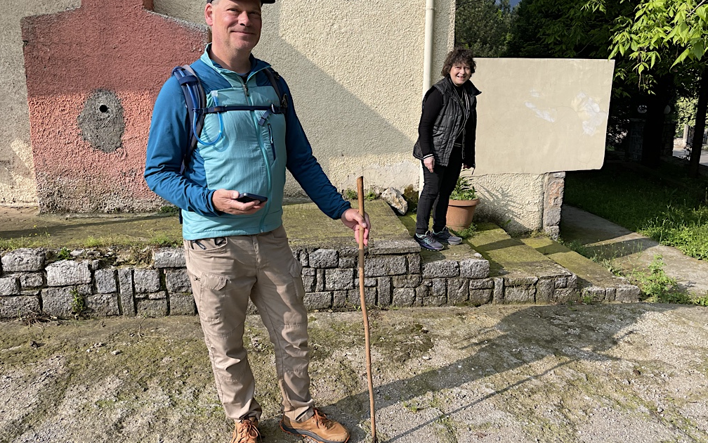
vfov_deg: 44.5
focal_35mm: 28
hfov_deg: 66.5
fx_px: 540
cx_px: 352
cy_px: 208
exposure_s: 1/1795
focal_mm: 4.2
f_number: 1.6
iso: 32
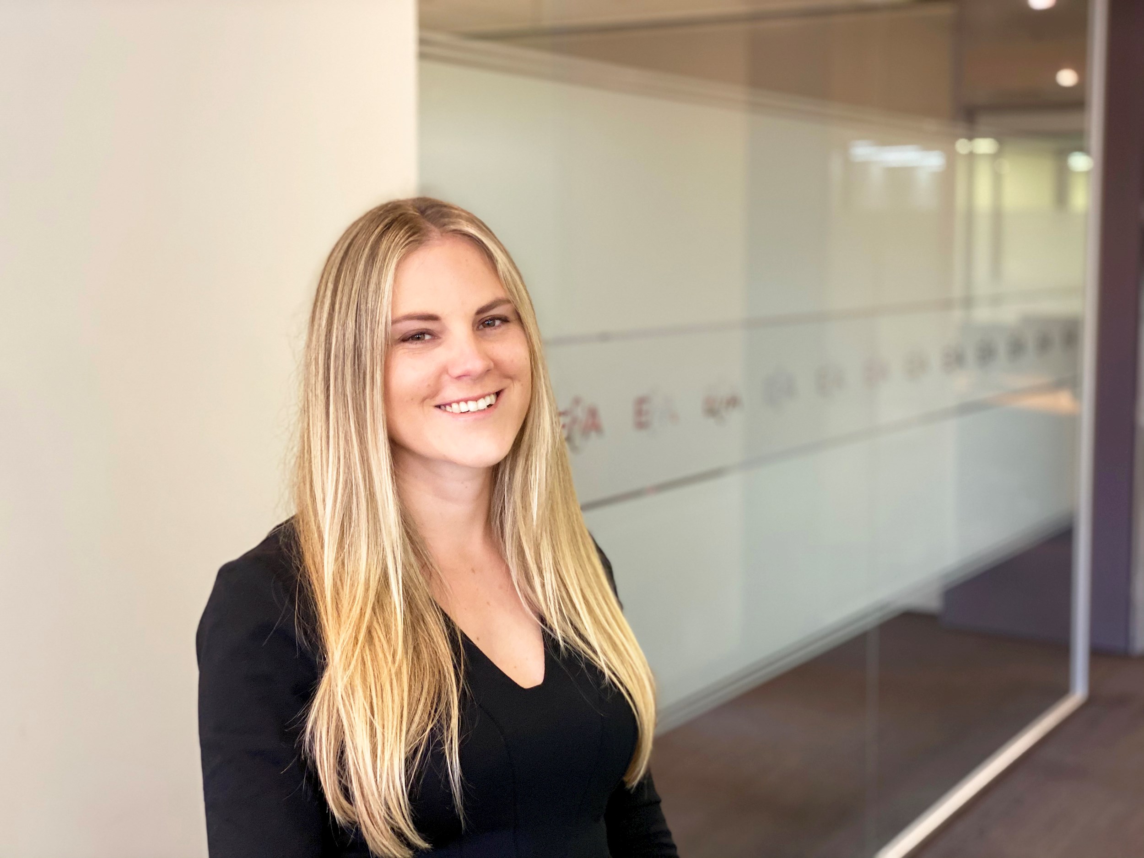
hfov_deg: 36.8
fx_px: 1719
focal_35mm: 52
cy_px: 429
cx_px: 572
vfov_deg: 28.0
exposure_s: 1/33
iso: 125
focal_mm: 6
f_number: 2
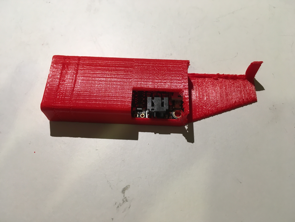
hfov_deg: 61.7
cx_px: 148
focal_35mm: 29
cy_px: 111
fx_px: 247
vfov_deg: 48.2
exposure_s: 1/33
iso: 50
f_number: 2.2
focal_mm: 4.15
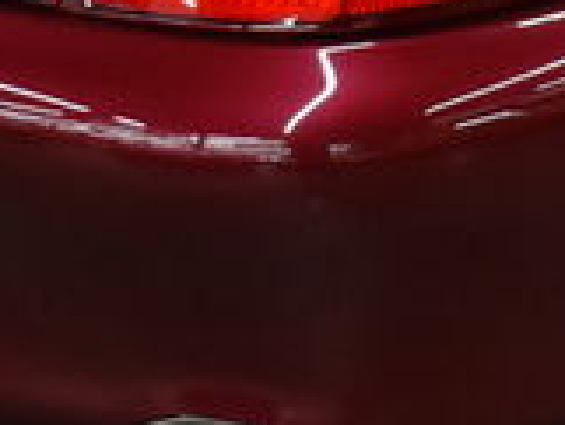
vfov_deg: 6.6
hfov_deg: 9.0
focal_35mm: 220
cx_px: 495
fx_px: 3594
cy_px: -425
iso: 1100
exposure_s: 1/125
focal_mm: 24
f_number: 3.8
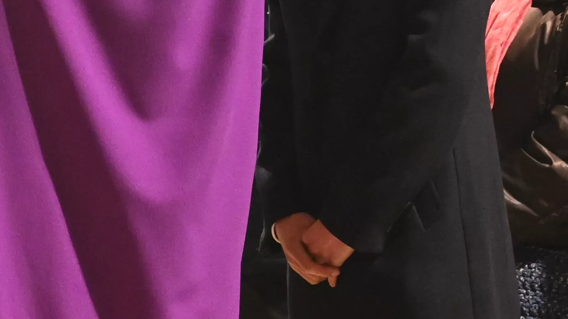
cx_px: 229
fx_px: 6839
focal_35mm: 454
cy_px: 38
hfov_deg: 4.8
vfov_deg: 2.7
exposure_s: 1/50
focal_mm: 71
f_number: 4.8
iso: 3200
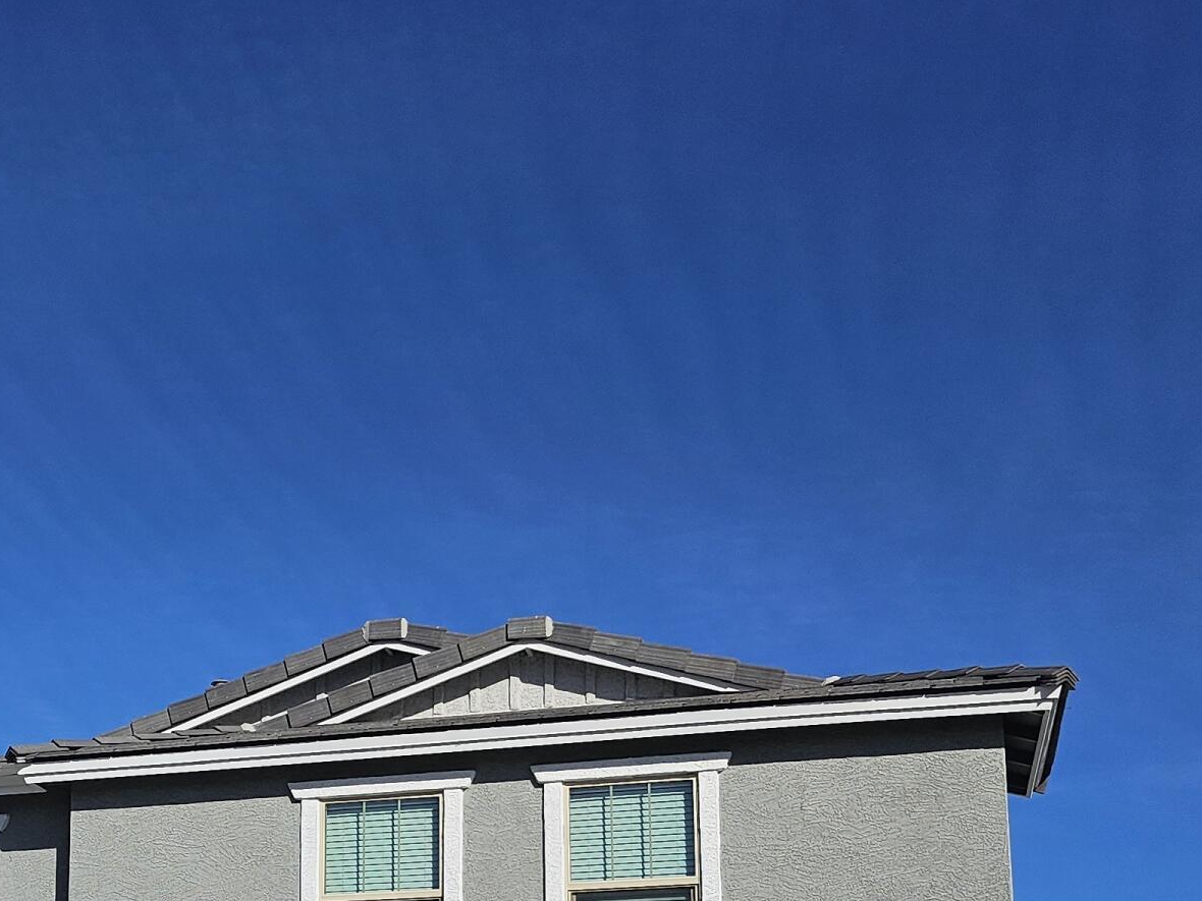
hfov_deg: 30.5
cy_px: 899
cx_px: 150
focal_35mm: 61
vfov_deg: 23.1
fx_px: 2118
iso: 50
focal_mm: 5
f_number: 1.8
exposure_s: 1/7940
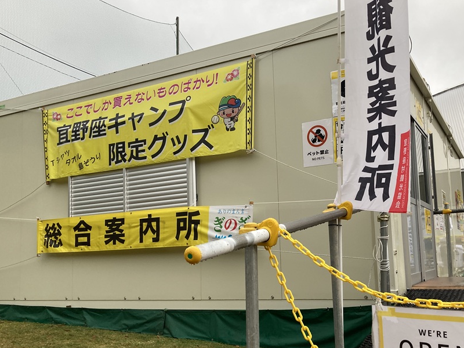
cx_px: 288
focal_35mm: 35
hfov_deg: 52.1
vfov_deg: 40.5
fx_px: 469
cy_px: 209
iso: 80
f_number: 1.8
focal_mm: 3.99
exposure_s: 1/87
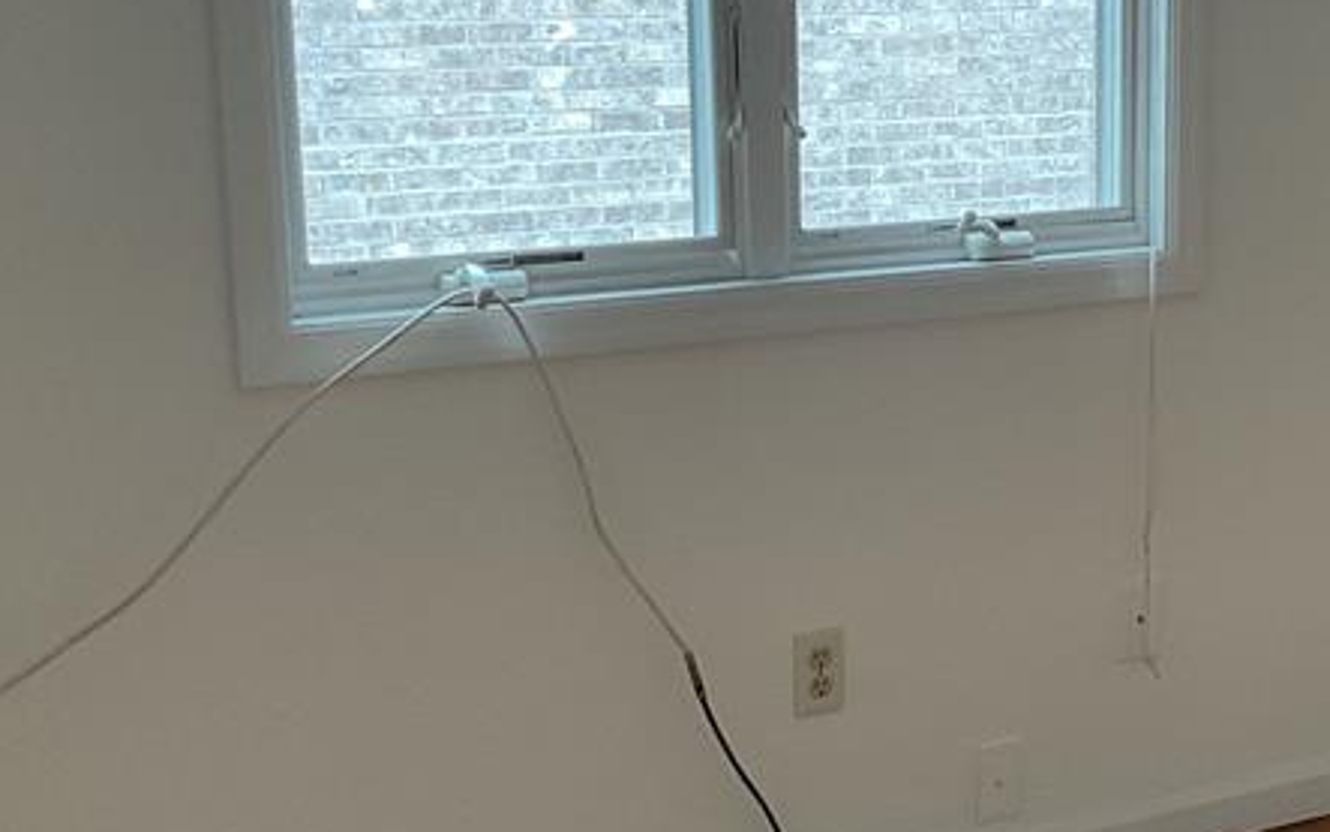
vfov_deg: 18.4
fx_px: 2574
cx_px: 1246
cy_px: 414
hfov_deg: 27.7
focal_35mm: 71
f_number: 1.8
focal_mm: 3
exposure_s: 1/60
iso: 100
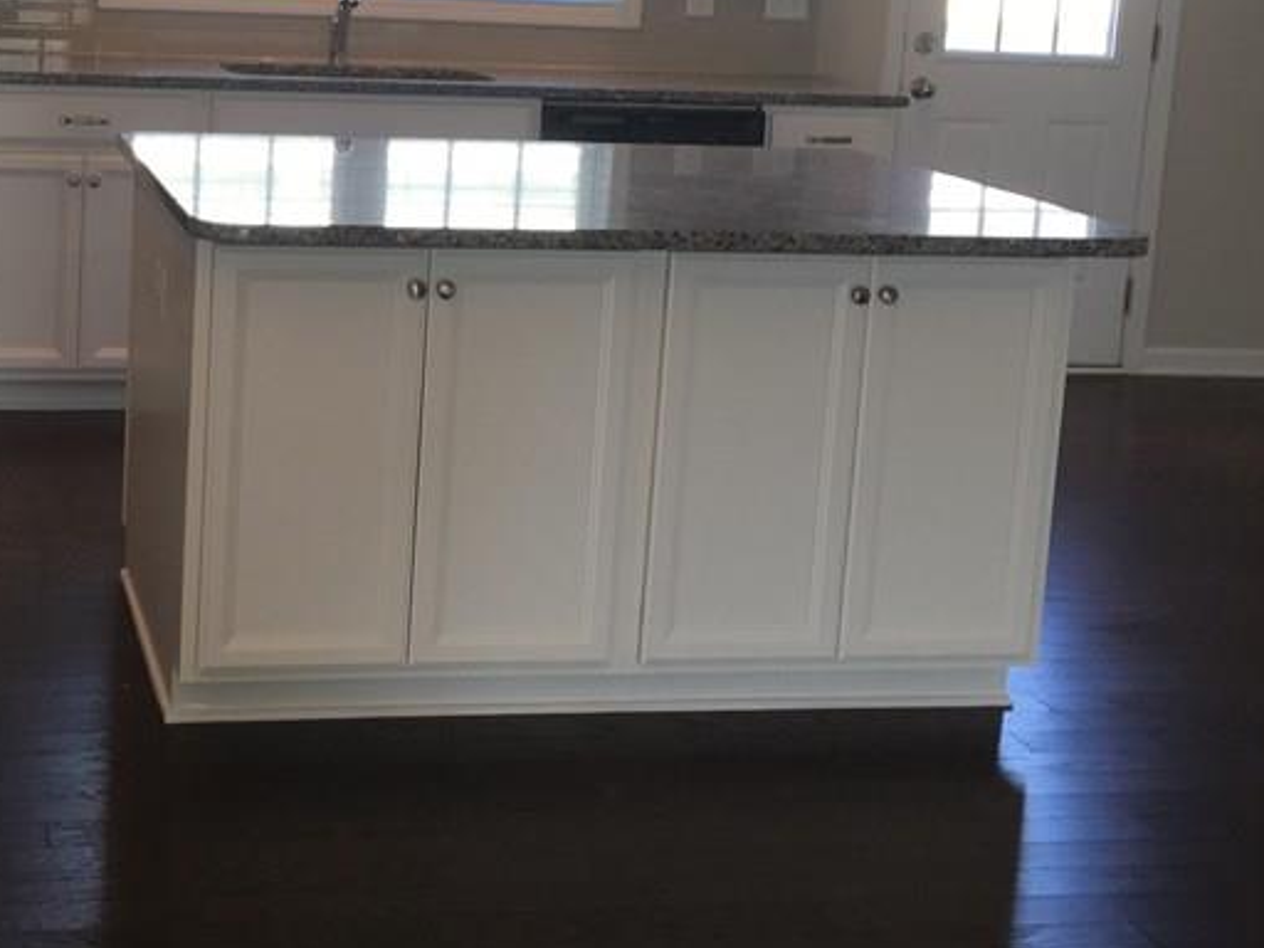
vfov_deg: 25.0
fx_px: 2118
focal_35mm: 58
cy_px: 249
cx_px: 259
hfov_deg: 32.4
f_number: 2.2
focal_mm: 4.15
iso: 32
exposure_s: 1/60
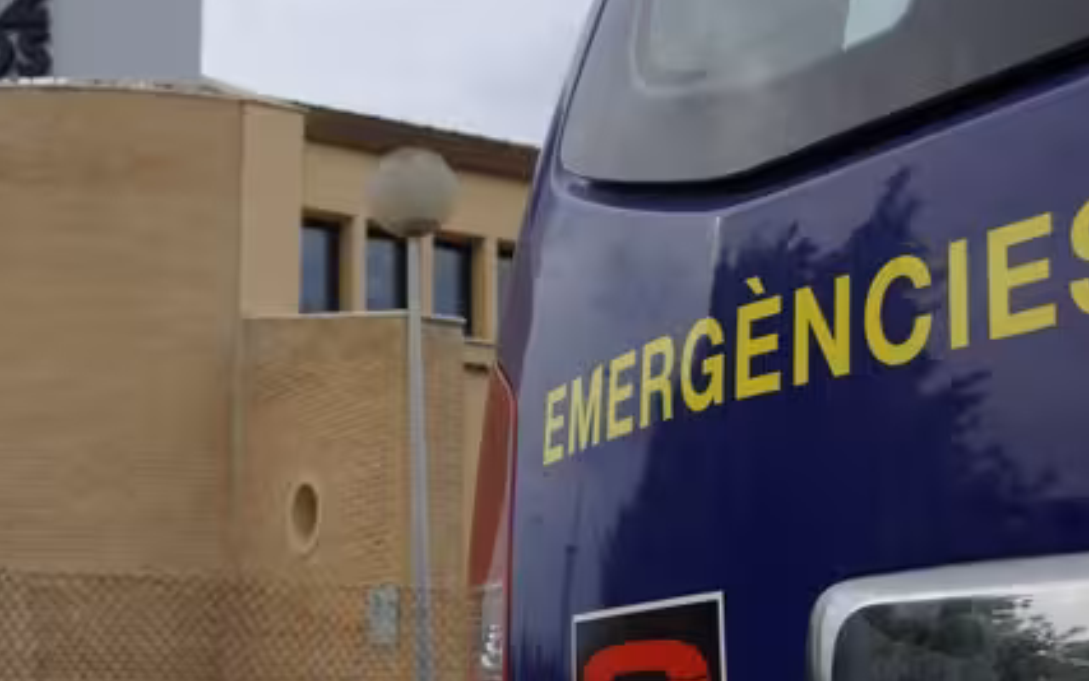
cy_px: 334
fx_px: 1566
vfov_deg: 24.5
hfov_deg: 38.0
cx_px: 380
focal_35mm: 53
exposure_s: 1/125
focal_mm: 23
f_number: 6.7
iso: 100
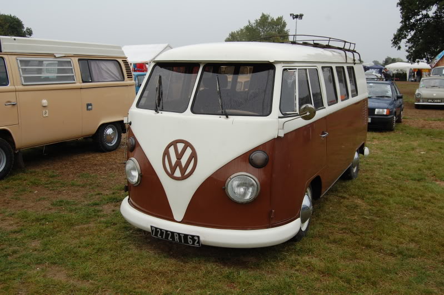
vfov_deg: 38.3
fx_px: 425
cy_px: 148
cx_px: 222
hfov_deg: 55.2
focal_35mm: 34
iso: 200
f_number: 7.1
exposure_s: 1/200
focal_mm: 23
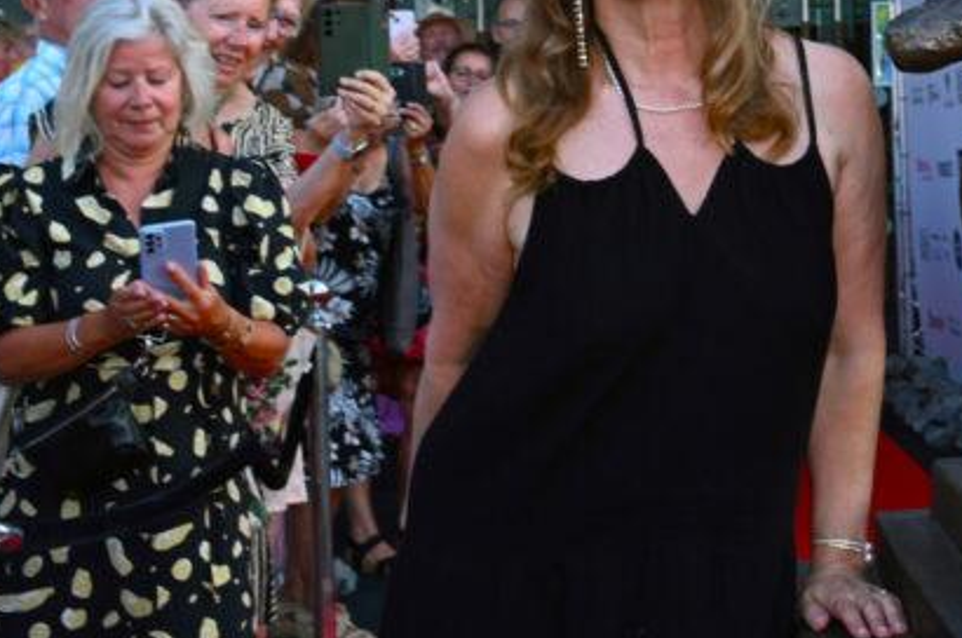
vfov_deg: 13.3
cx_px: 1072
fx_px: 2668
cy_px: -83
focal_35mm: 100
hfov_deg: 19.5
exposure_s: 1/200
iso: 800
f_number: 10
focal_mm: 40
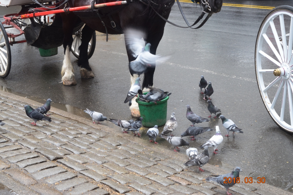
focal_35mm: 63
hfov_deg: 31.9
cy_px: 98
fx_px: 513
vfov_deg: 21.6
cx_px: 146
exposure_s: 1/60
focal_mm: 42
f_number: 8
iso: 900
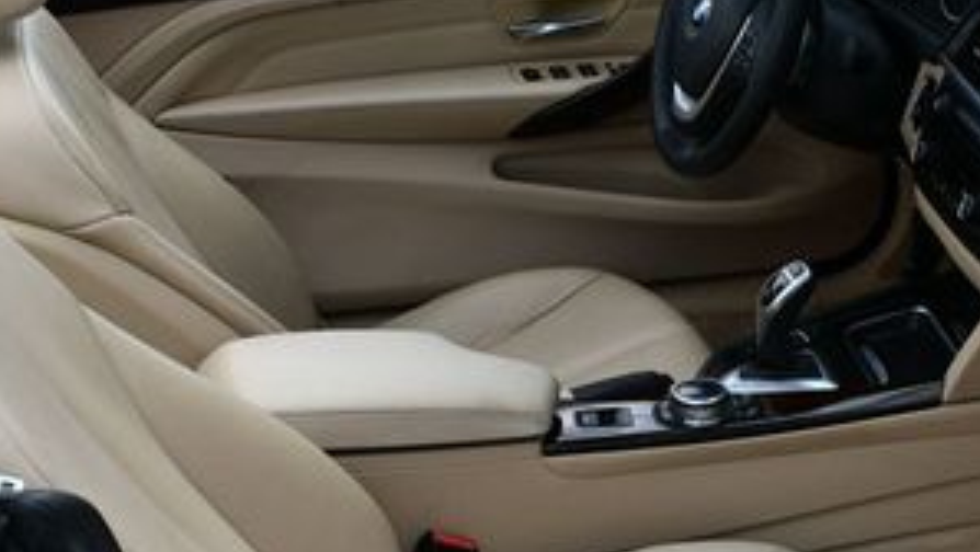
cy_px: 476
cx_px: 602
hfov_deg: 26.1
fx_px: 2106
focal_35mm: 81
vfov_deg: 14.8
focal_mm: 18
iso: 200
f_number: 7.1
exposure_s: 1/250
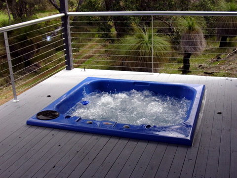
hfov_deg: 42.1
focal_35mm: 45
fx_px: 308
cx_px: 118
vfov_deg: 32.2
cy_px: 89
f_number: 2.9
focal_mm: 6.7
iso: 70
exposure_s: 1/256
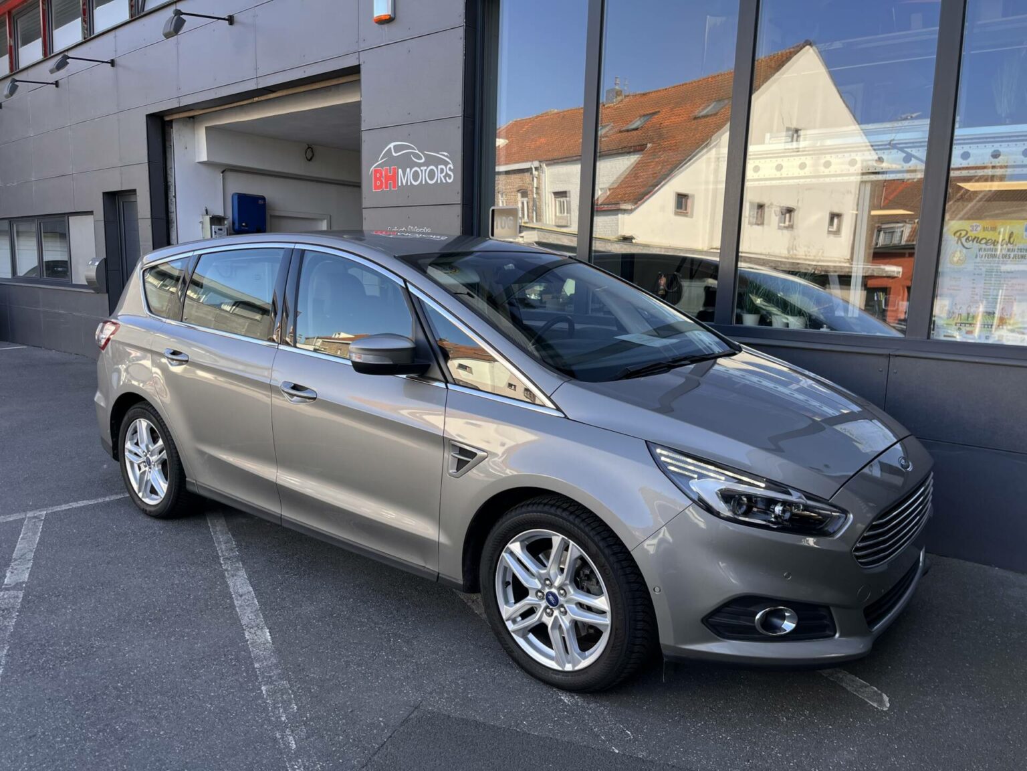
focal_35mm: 26
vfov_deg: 53.1
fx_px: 771
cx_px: 514
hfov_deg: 67.3
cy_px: 386
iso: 50
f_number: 1.6
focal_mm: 5.1
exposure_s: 1/384
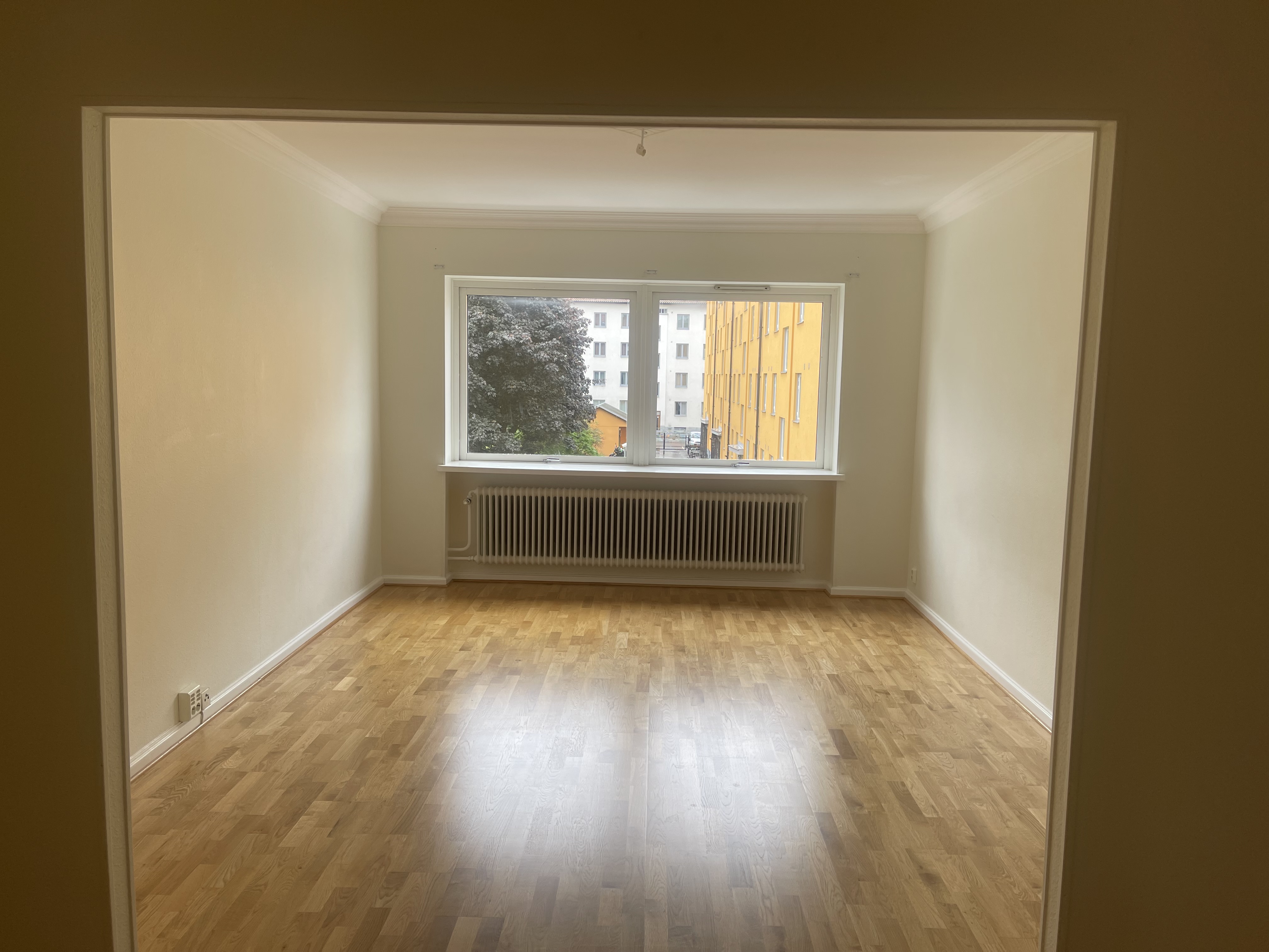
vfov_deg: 54.9
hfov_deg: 69.4
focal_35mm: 25
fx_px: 916
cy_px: 476
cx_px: 634
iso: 32
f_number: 1.6
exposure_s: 1/137
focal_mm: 5.1
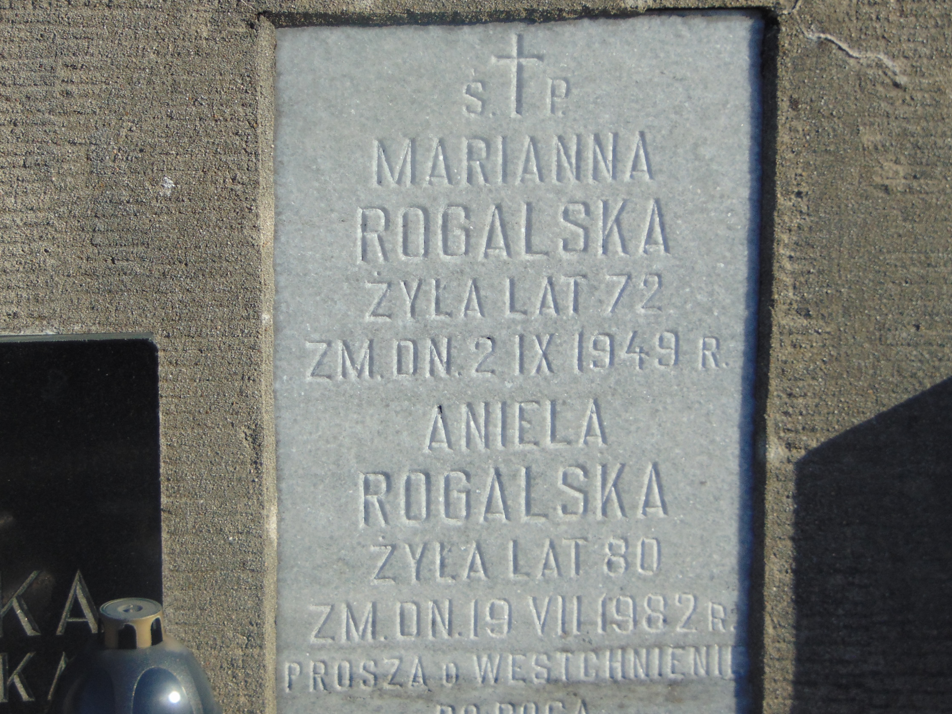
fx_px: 3438
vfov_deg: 11.9
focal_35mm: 125
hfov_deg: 15.8
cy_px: 347
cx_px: 422
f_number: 3.9
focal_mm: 19.4
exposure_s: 1/800
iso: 80
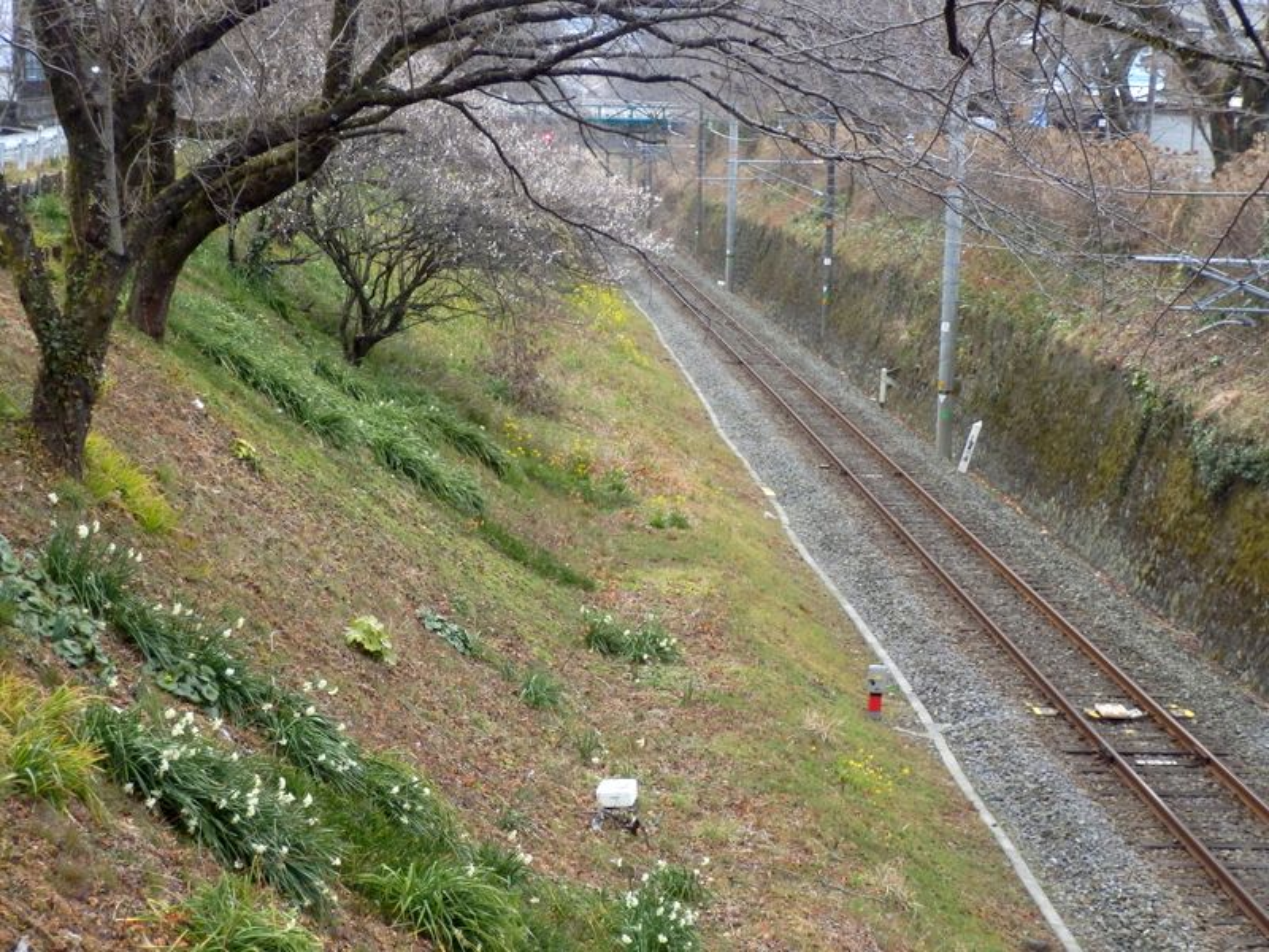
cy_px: 476
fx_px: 3226
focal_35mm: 88
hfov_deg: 22.3
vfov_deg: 16.8
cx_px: 634
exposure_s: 1/80
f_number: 5.1
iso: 160
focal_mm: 15.5
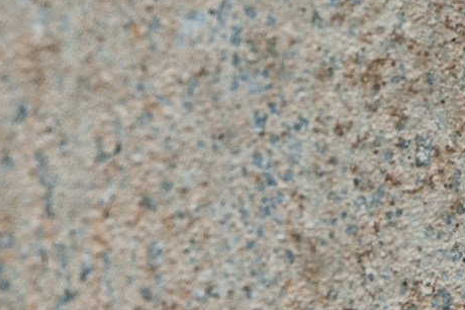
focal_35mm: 365
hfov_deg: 5.6
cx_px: 428
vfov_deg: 3.7
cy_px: -127
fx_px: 4711
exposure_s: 1/125
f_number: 11
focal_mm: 70
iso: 400
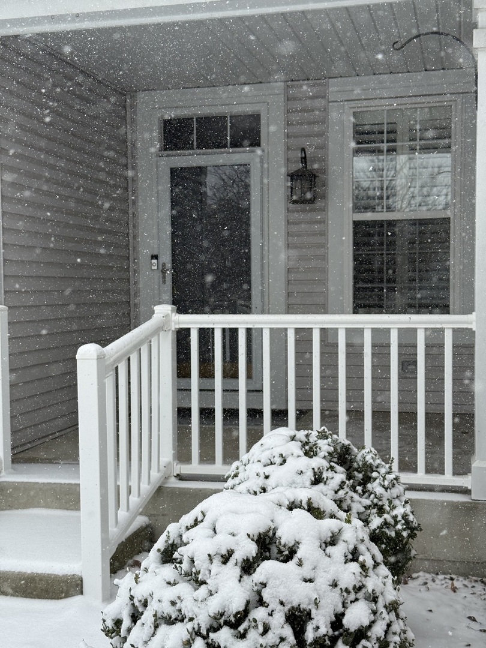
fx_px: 899
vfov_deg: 39.7
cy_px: 324
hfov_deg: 30.3
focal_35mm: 48
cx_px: 243
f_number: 1.78
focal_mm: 6.76
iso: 80
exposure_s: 1/3226
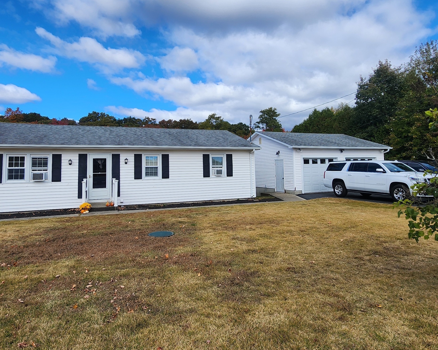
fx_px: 272
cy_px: 149
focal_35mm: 21
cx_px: 207
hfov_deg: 77.6
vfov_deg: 65.2
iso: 50
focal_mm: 2.2
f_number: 2.2
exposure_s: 1/1869
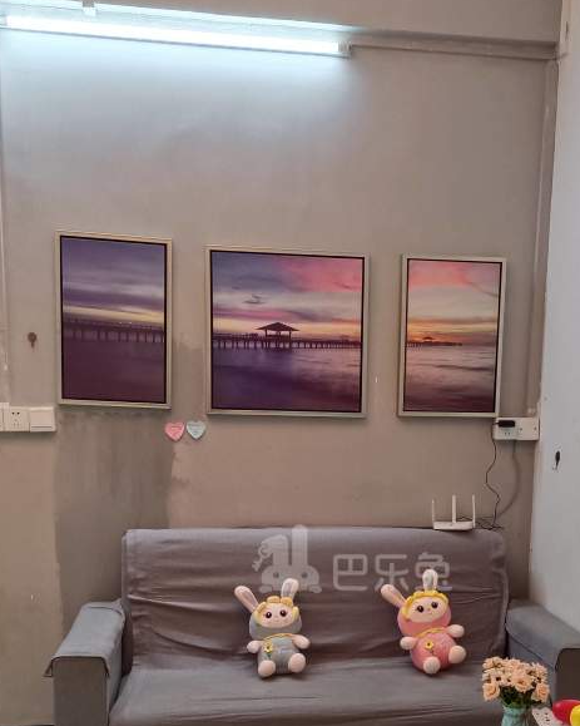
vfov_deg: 39.8
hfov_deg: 33.3
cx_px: 352
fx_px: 966
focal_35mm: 45
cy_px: 560
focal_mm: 4.71
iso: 1148
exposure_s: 1/25
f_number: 1.79
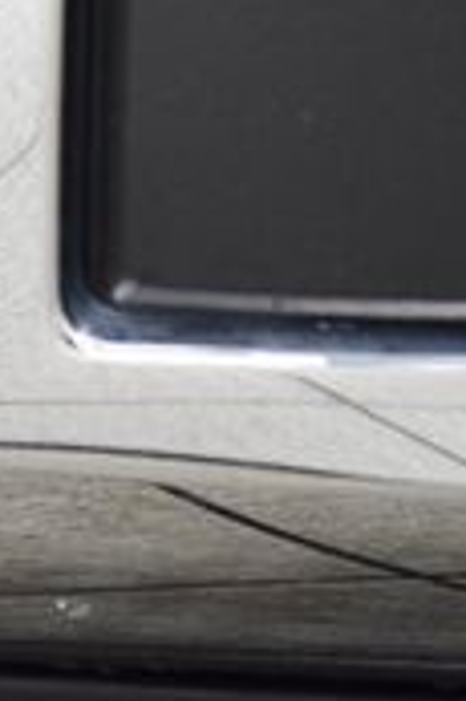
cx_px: -539
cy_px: -152
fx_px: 7548
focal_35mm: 388
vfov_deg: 5.3
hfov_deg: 3.5
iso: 1600
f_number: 5.6
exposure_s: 1/30
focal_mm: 70
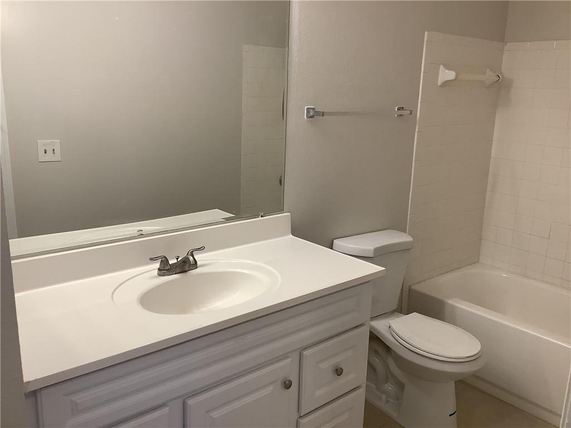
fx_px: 511
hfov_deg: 58.4
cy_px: 214
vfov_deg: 45.4
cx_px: 286
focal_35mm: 31
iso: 64
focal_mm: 3.3
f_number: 2.4
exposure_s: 1/60
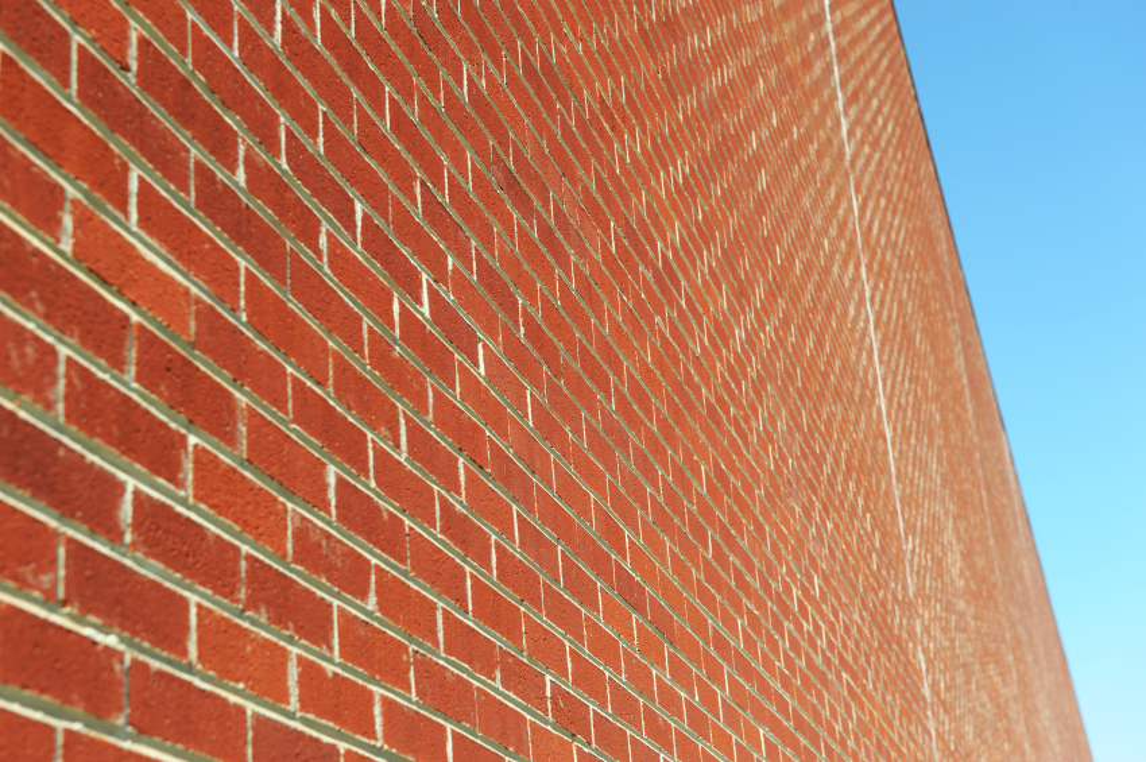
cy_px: 381
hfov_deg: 33.4
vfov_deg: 22.6
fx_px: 1908
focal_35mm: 60
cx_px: 573
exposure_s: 1/320
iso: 200
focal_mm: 60
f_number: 7.1
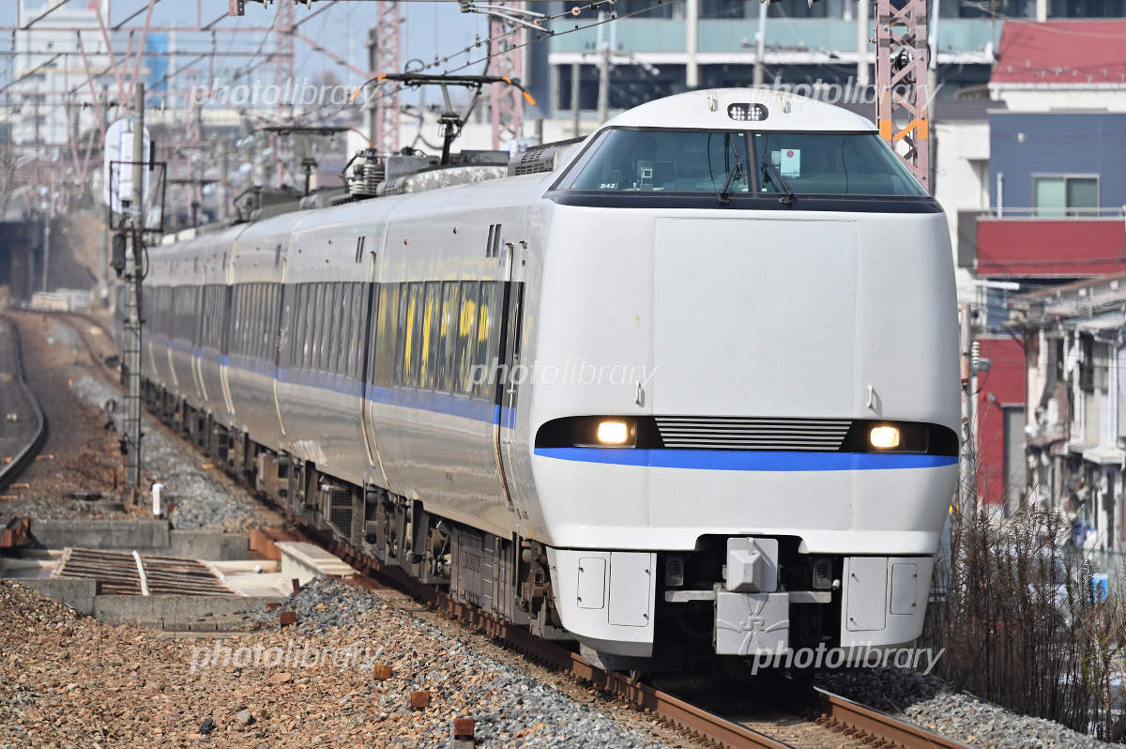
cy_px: 374
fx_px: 10625
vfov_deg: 4.0
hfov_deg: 6.1
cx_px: 563
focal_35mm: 340
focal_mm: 340
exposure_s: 1/1000
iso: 110
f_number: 6.3
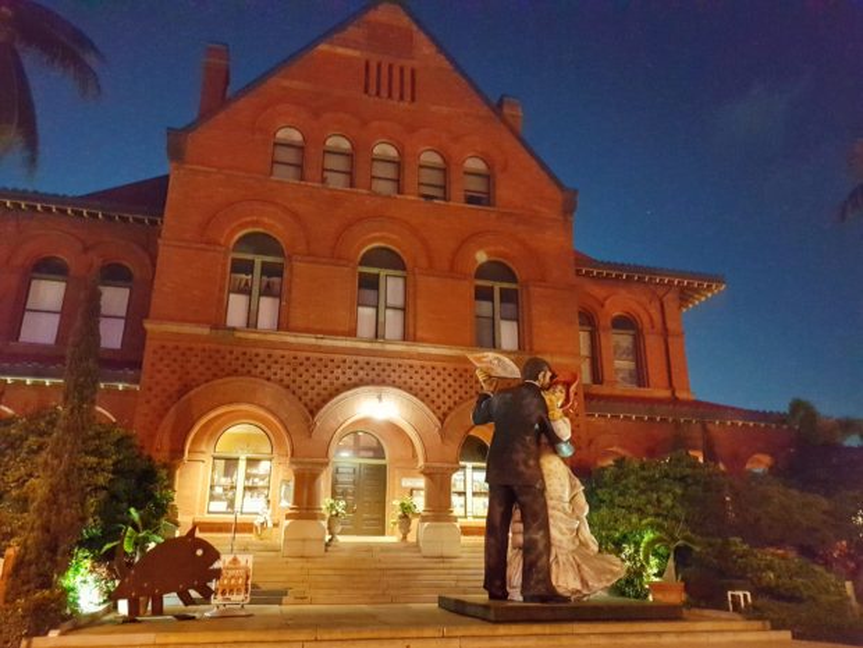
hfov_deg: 67.3
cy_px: 324
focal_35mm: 26
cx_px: 432
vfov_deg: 53.1
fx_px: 648
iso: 1250
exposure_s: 1/10
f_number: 1.7
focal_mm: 4.2
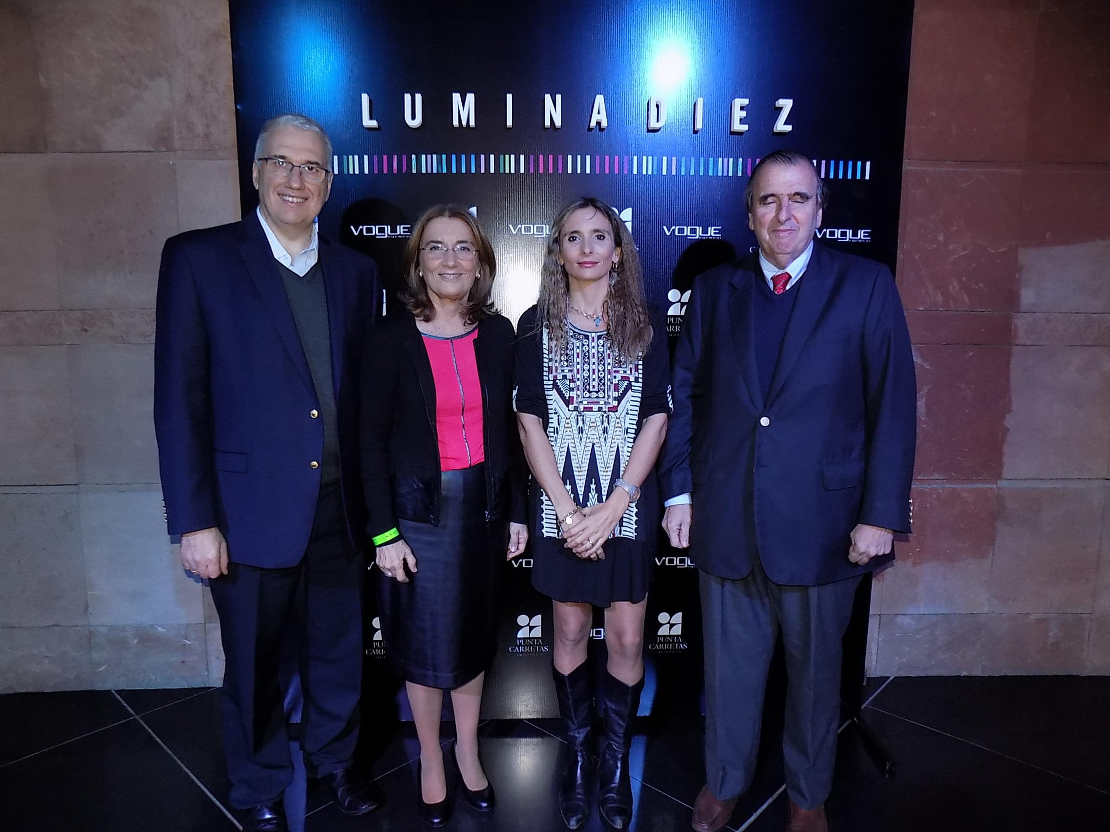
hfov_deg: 73.9
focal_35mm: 23
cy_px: 416
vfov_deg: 58.9
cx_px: 555
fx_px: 738
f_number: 3.1
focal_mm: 4
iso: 200
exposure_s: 1/30
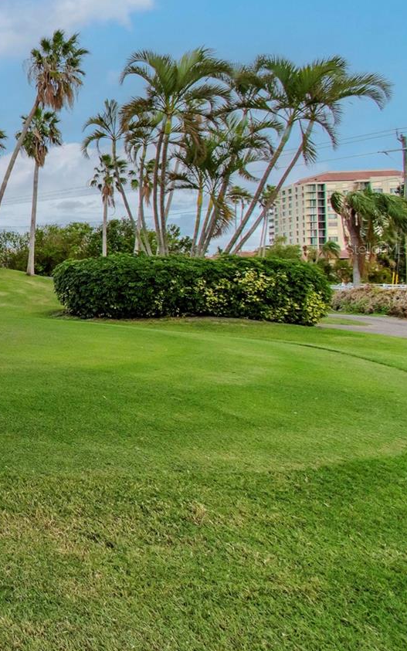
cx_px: -203
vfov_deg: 63.8
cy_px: 249
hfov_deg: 28.3
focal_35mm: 29
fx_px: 515
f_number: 7.1
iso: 500
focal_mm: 10
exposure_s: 1/2000
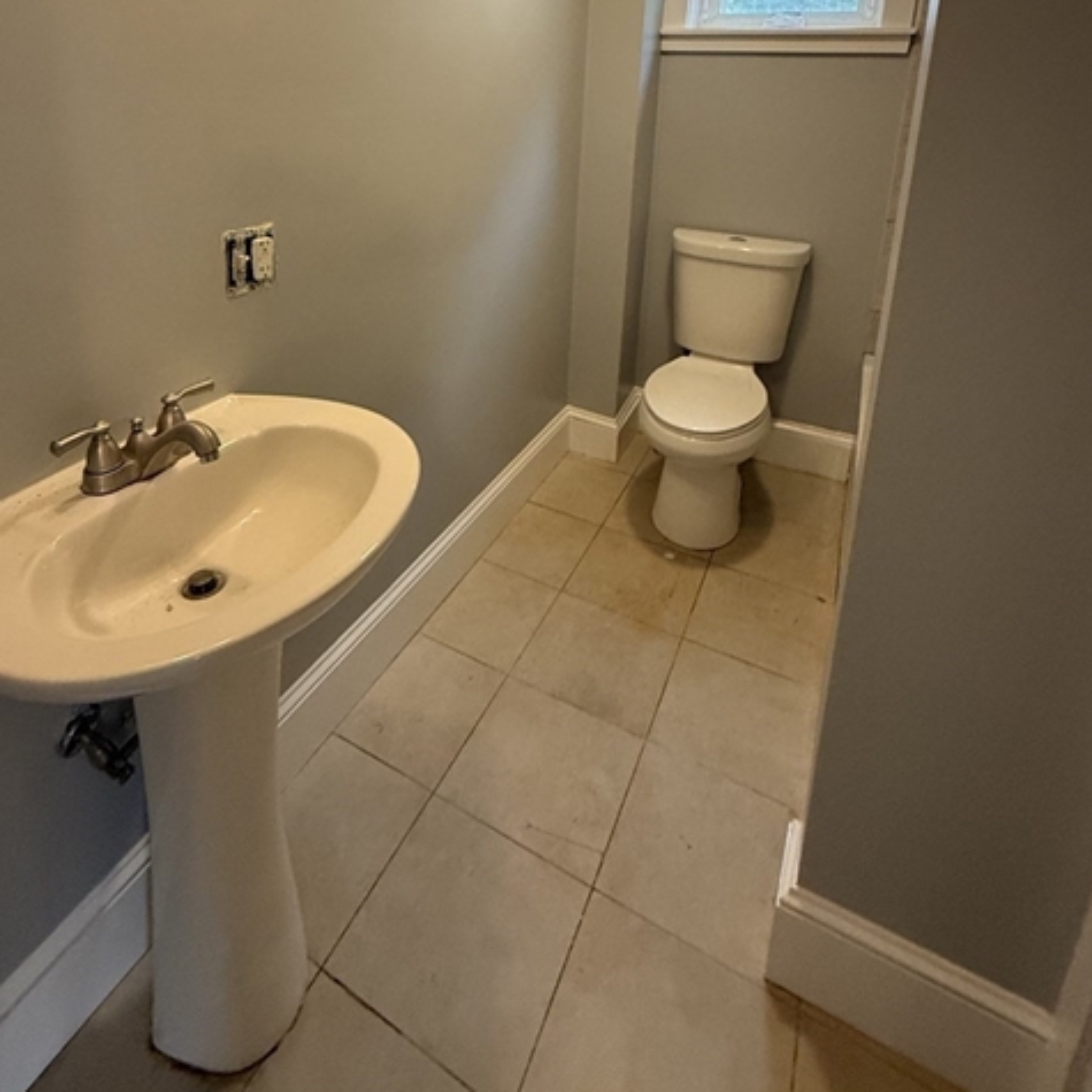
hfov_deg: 74.3
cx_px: 462
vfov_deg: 69.0
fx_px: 714
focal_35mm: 20
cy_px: 251
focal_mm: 2.22
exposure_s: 1/60
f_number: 2.2
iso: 400
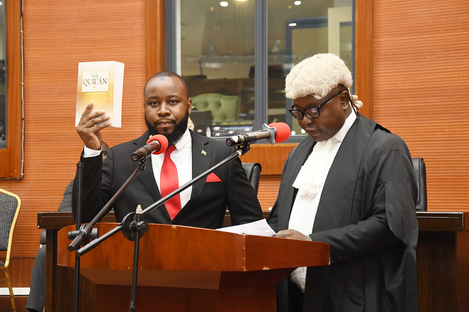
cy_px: 156
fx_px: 1289
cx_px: 234
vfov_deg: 13.8
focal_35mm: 99
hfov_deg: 20.6
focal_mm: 66
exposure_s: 1/60
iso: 3200
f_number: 5.6
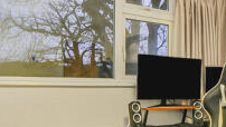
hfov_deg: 34.9
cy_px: 80
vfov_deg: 23.5
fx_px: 306
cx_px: 248
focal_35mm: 51
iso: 250
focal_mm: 10
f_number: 13
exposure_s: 1.3
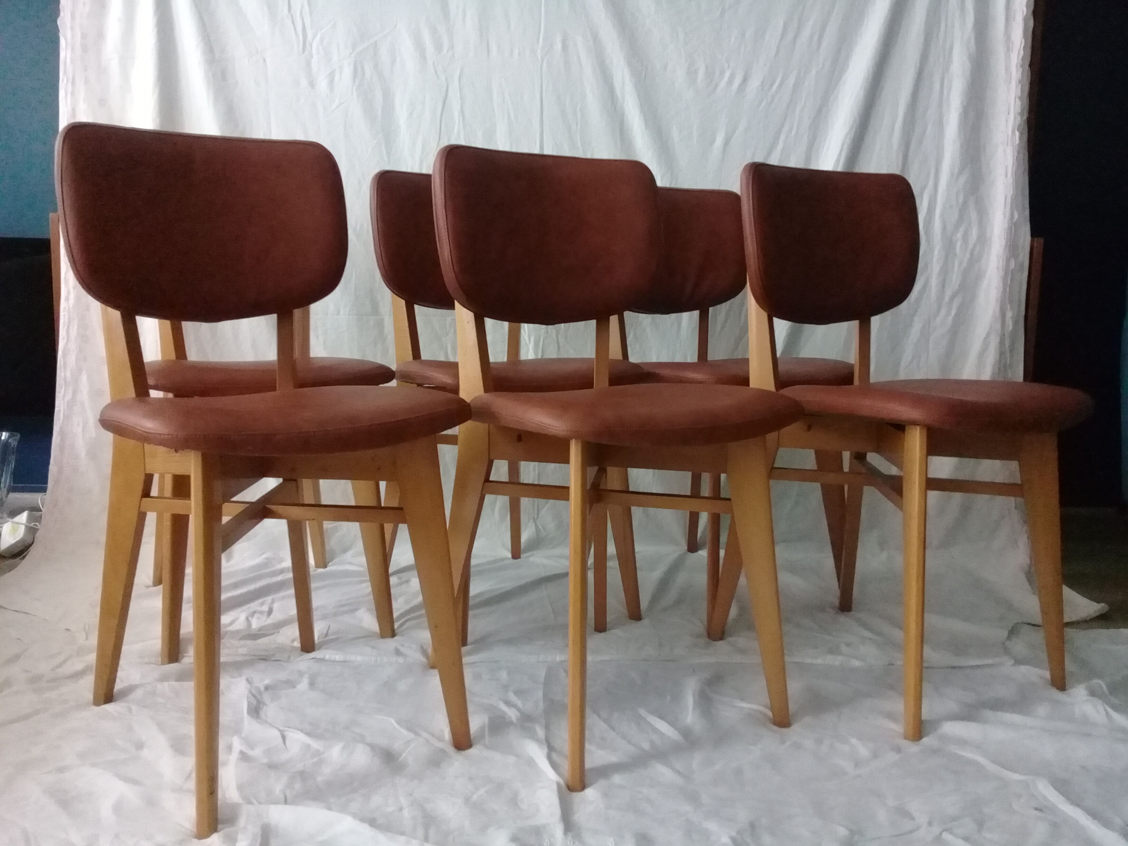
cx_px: 564
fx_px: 1010
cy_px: 423
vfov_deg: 45.4
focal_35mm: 31
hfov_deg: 58.4
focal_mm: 3.3
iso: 500
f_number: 2.2
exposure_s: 1/17
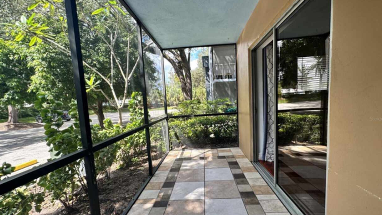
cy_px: 118
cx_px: 193
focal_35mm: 16
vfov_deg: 66.9
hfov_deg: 99.4
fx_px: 162
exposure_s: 1/229
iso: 40
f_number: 2.2
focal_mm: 2.22
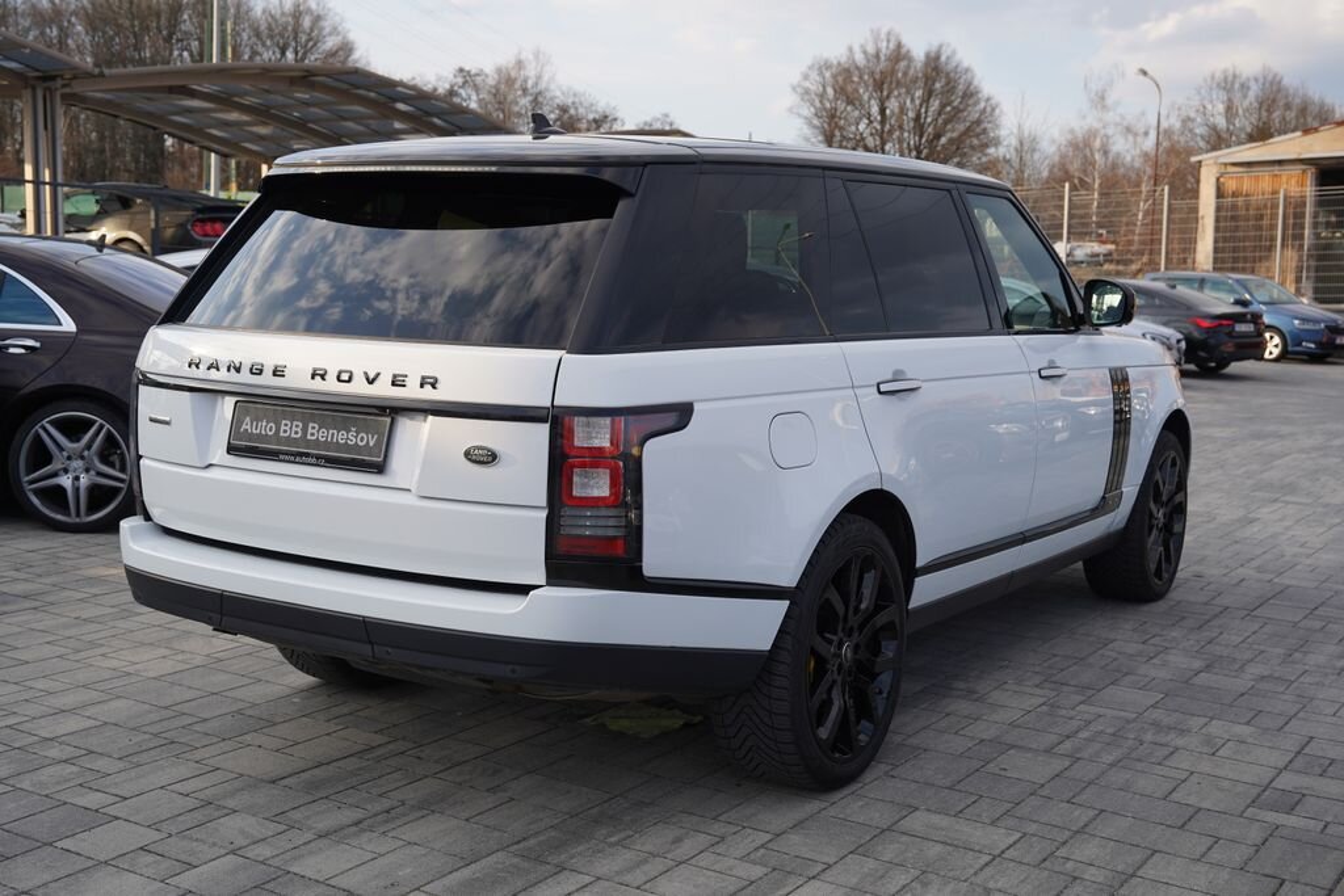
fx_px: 1568
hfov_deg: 46.4
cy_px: 448
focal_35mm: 42
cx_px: 672
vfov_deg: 31.9
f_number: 5.6
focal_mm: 42
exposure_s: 1/200
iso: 100
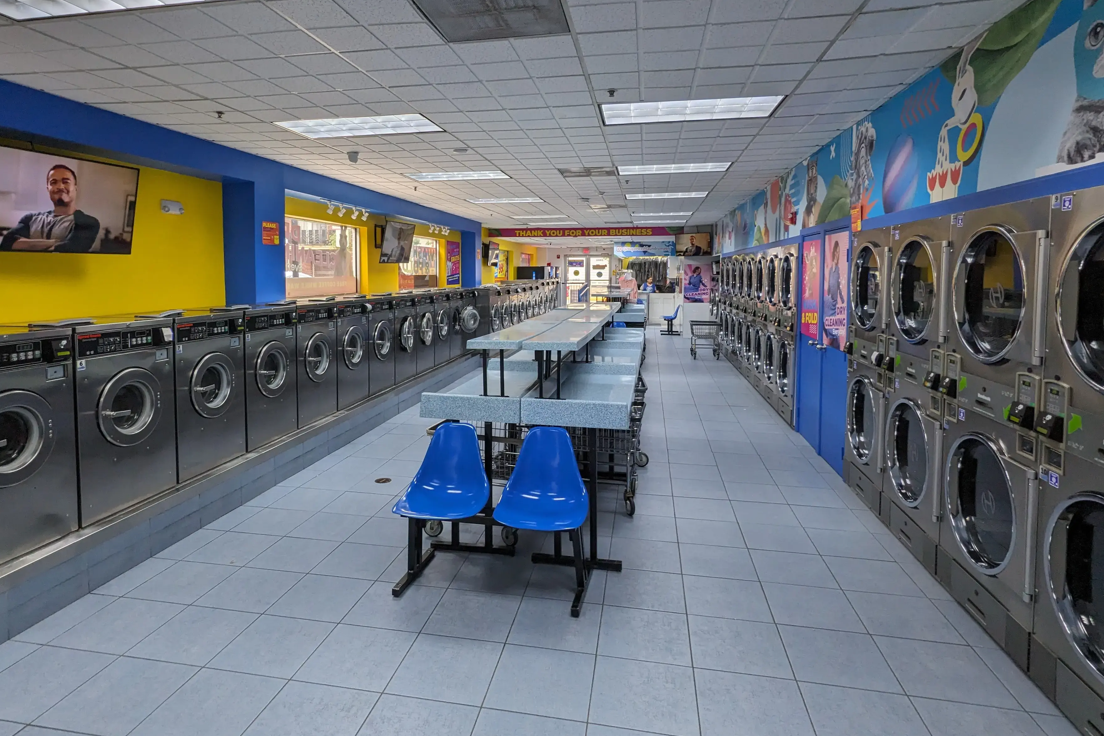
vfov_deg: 64.1
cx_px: 518
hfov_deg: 86.8
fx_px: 583
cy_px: 302
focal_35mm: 19
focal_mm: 2.22
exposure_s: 1/120
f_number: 2.2
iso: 51
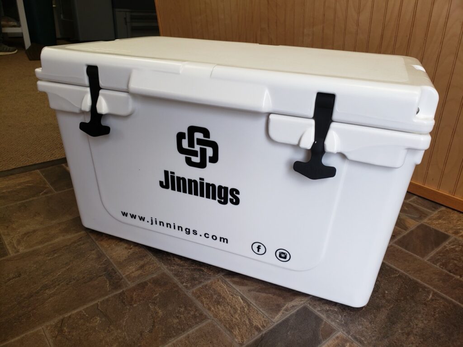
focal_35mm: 26
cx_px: 232
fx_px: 348
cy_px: 174
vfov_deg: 53.1
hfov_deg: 67.3
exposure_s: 1/120
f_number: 2.4
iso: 100
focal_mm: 4.3
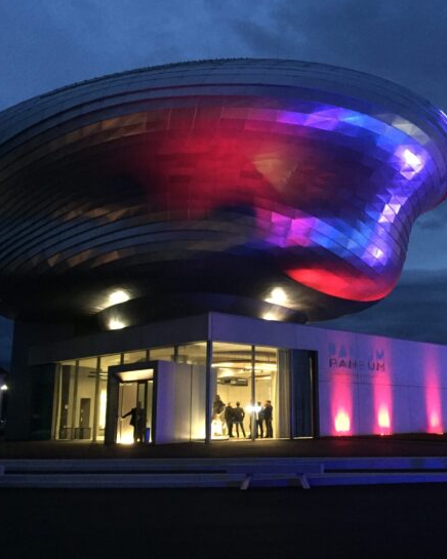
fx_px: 628
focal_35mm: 38
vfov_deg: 47.9
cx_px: 284
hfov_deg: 38.9
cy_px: 278
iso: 500
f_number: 2.2
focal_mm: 4.15
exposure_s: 1/17
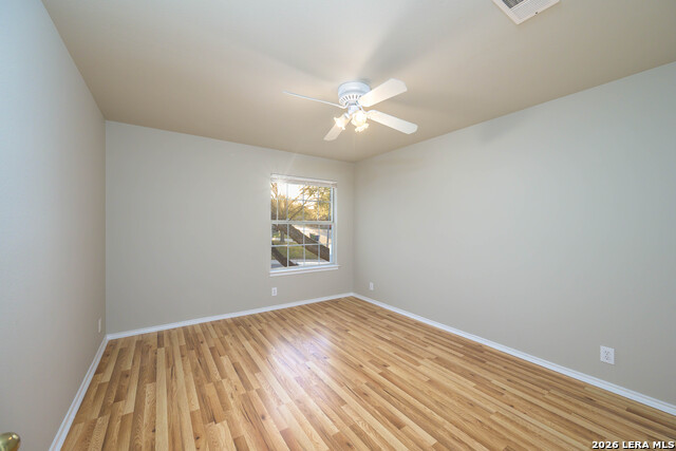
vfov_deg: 81.2
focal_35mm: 14
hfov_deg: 104.2
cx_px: 338
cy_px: 226
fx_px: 263
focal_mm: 14
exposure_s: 1/400
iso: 400
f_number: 7.1
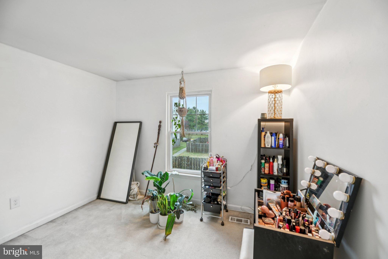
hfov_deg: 104.3
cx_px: 194
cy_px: 130
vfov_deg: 81.2
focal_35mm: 14
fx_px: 151
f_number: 8
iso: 400
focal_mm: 14
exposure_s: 1/4
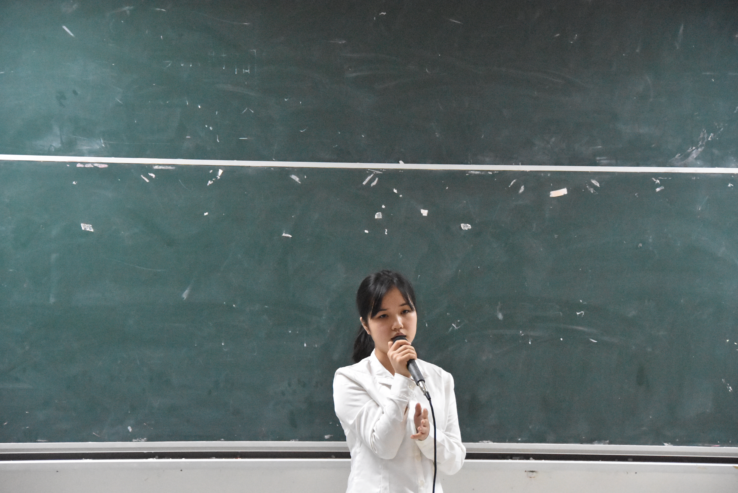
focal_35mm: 135
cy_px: 246
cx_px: 369
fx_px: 2770
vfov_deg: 10.2
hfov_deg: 15.2
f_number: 5.6
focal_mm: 90
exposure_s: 1/160
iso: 11400
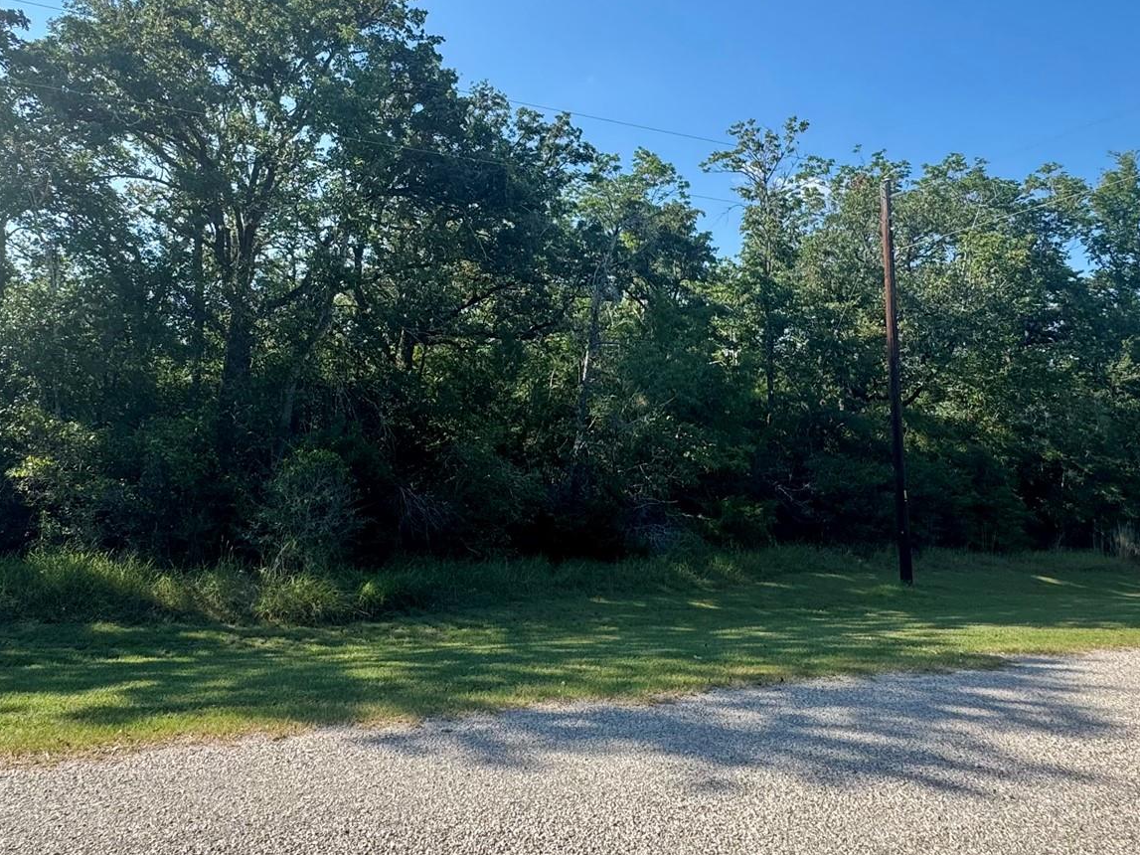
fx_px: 823
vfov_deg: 54.5
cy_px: 341
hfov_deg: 69.1
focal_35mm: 25
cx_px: 490
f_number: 2.2
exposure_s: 1/476
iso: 40
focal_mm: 2.22
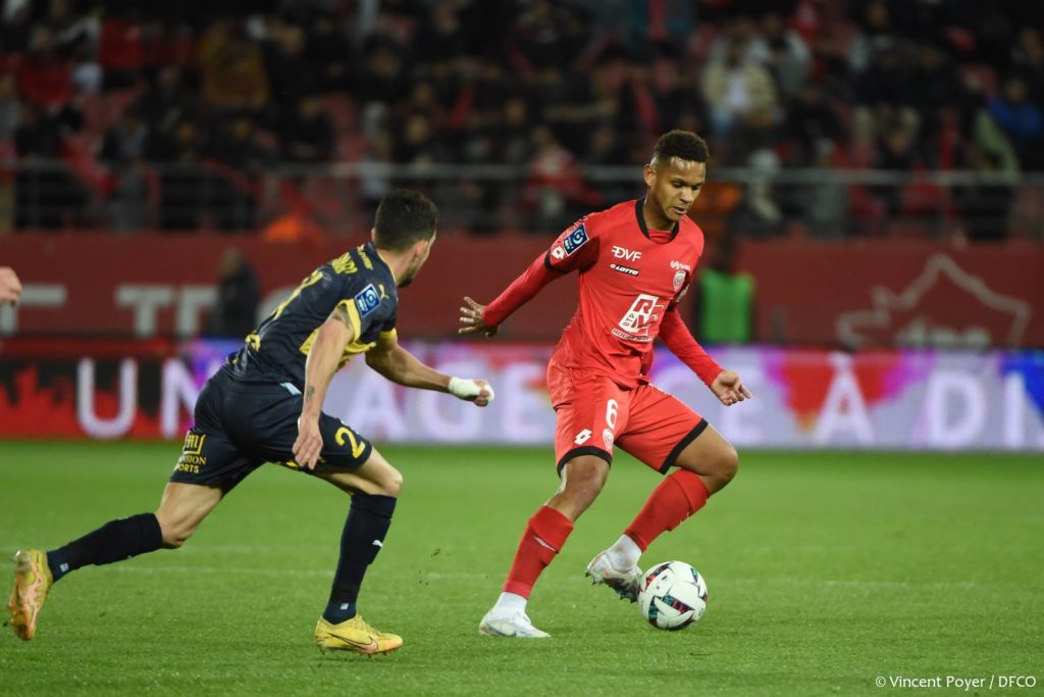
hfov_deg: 5.2
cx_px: 522
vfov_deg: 3.4
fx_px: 11601
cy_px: 348
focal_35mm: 400
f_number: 4
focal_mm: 400
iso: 3200
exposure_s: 1/800
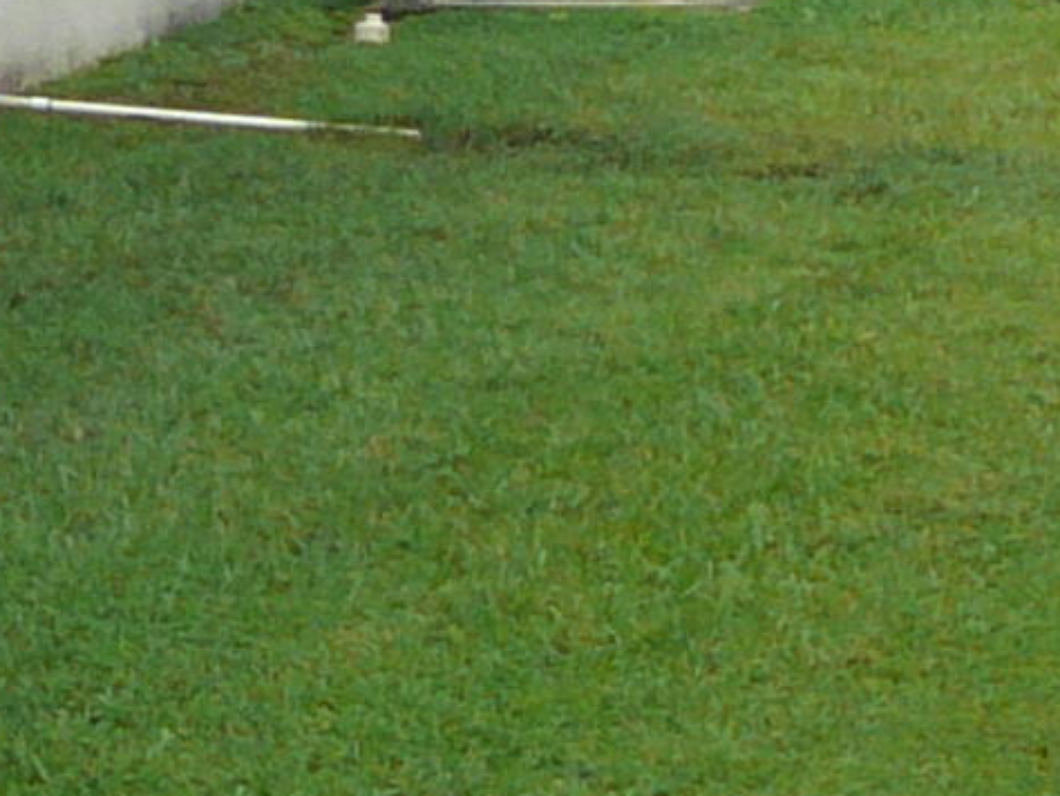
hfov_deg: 10.3
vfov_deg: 7.8
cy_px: -262
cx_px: -280
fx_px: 5790
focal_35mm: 189
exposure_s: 1/400
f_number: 2.8
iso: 80
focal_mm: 5.2
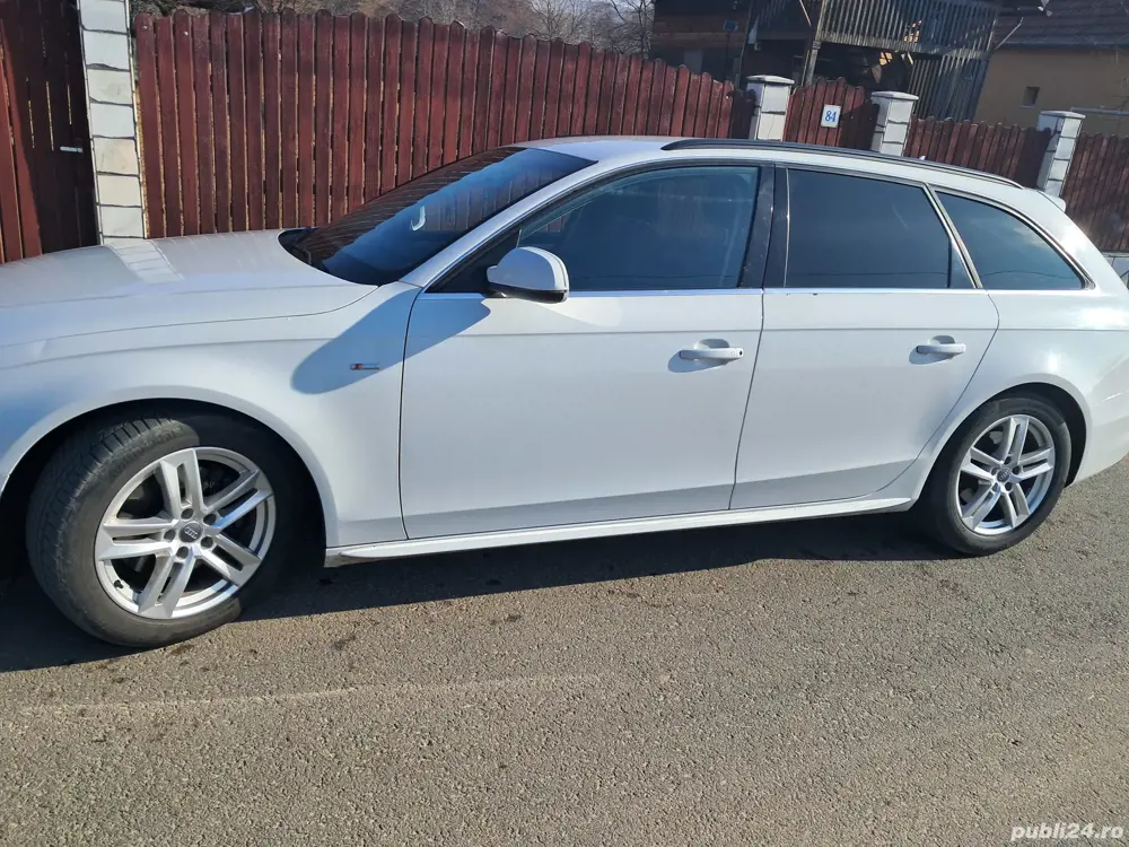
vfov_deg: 51.4
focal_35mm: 27
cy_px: 424
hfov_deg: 65.3
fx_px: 881
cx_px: 564
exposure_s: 1/677
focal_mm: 4
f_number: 1.8
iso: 50
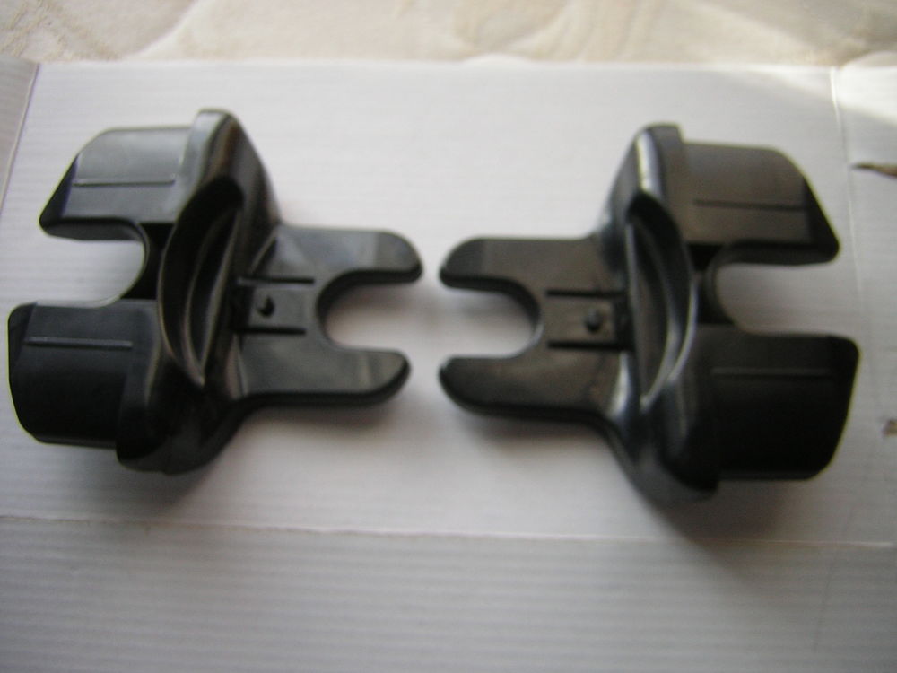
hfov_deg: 51.4
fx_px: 933
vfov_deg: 39.7
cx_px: 448
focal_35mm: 36
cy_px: 336
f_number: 2.6
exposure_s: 1/76.2
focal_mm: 4.7
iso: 50
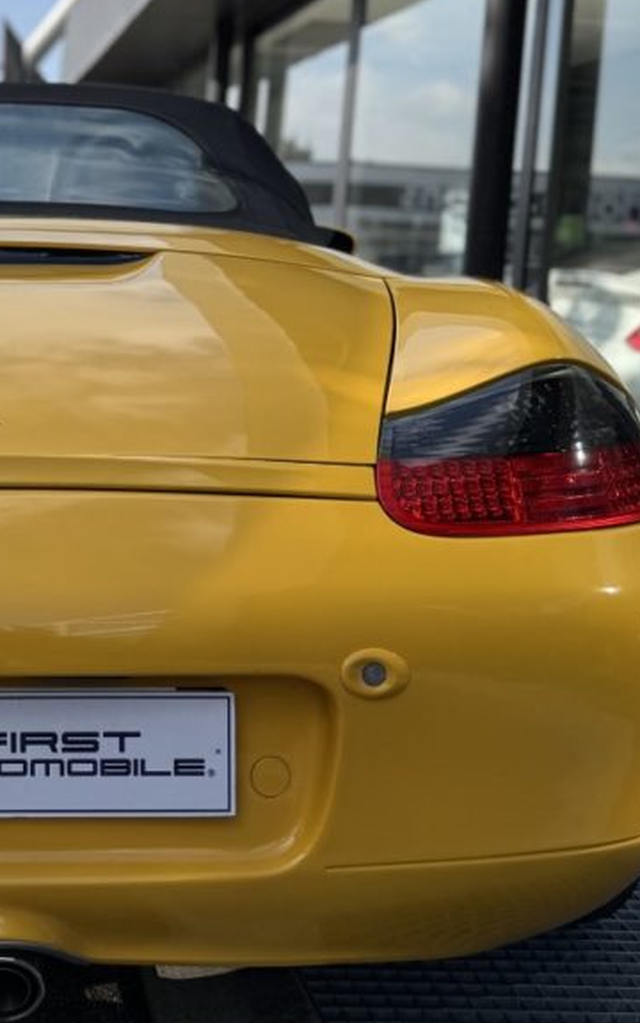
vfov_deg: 37.7
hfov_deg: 23.1
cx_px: -48
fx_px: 1479
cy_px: 329
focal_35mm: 53
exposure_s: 1/4310
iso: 80
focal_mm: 6.76
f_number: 1.78
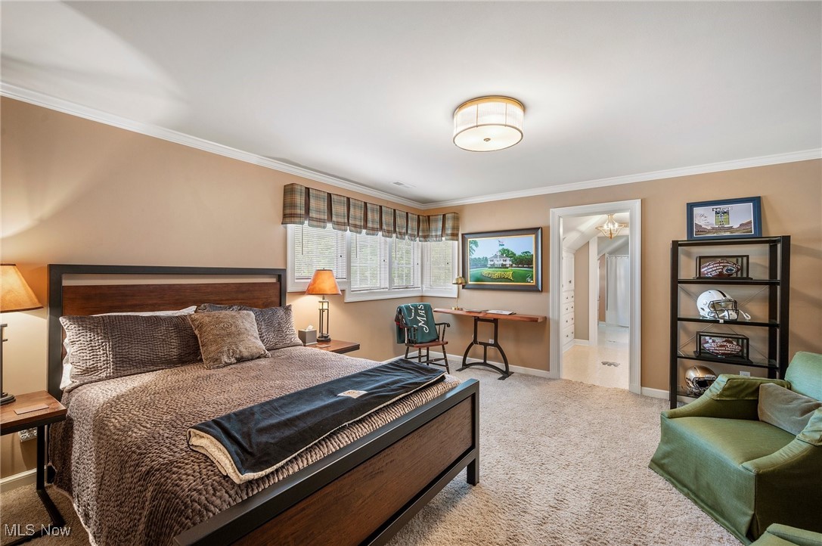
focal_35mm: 15
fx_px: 342
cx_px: 411
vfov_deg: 77.2
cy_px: 273
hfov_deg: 100.5
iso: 400
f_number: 8
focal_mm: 15
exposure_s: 1/4
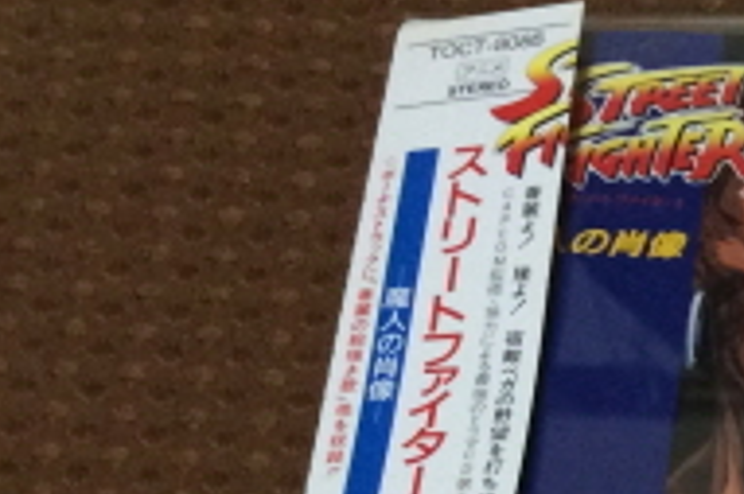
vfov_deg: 9.6
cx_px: 1449
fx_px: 2705
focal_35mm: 131
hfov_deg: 13.6
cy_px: 1050
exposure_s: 1/30
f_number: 2.2
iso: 200
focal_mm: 4.12
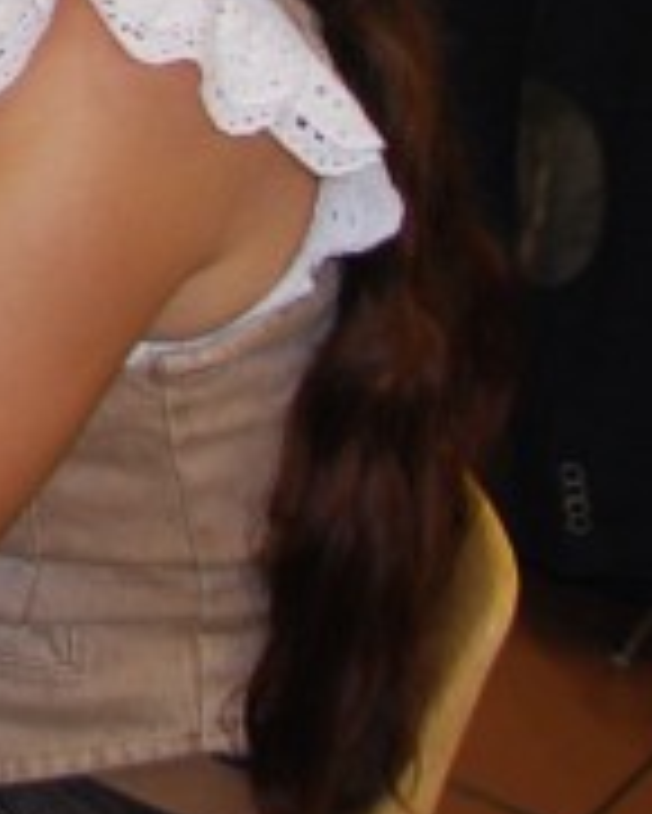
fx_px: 3687
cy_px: -436
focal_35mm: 153
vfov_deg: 12.0
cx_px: -1104
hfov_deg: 8.8
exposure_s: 1/60
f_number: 4
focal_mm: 22
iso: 400
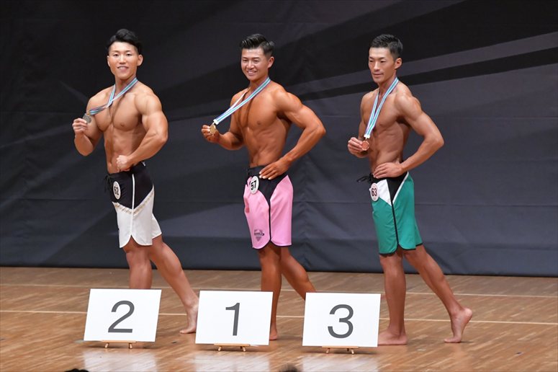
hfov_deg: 7.6
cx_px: 279
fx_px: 4183
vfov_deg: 5.1
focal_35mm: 270
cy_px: 186
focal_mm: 180
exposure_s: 1/400
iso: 6400
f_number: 5.6
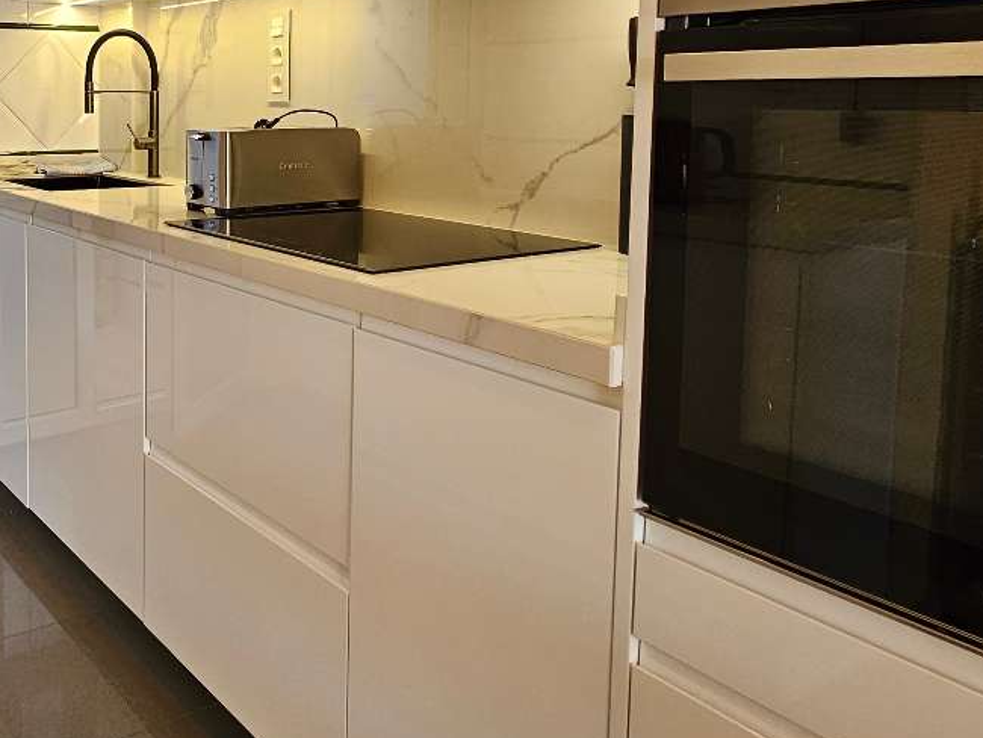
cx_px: 154
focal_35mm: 30
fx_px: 852
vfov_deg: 44.7
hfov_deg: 54.5
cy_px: 157
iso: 160
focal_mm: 2.2
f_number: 2.2
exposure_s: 1/50
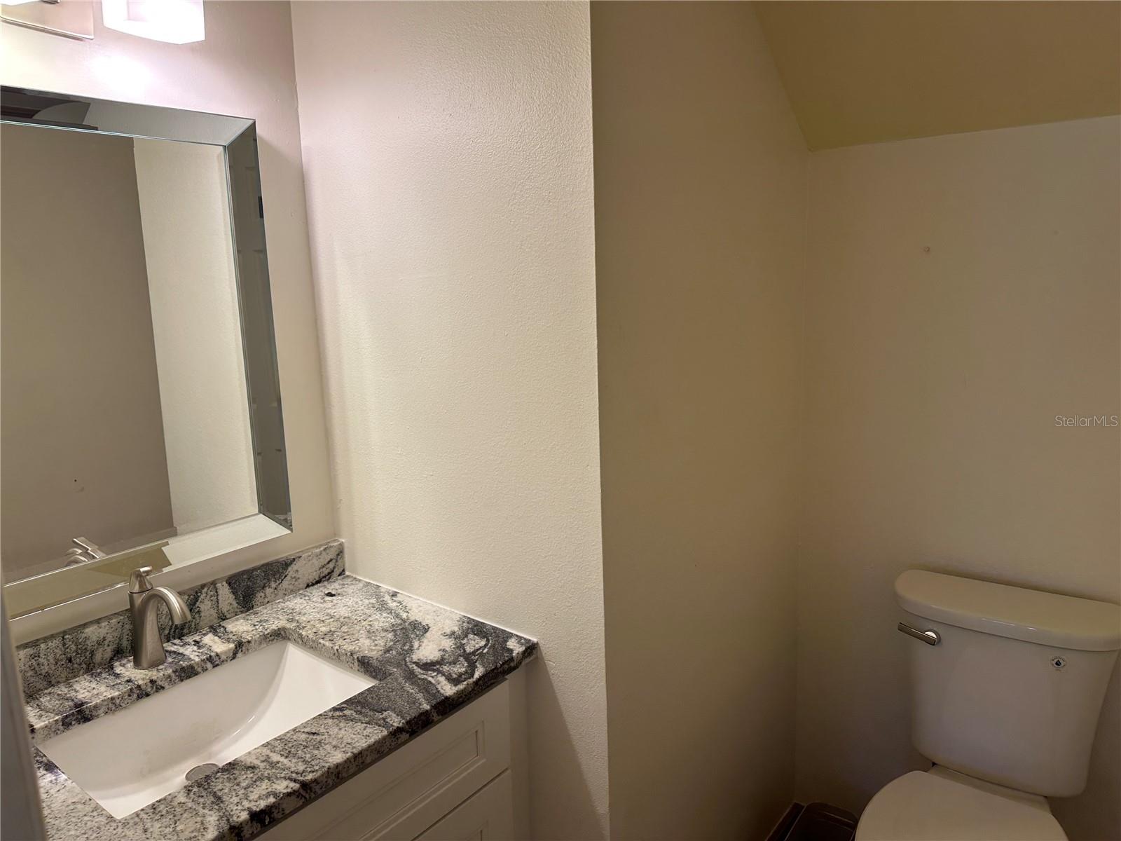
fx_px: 777
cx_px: 560
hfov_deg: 71.6
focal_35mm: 24
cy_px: 420
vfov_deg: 56.8
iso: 80
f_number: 1.78
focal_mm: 6.86
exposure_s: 1/120
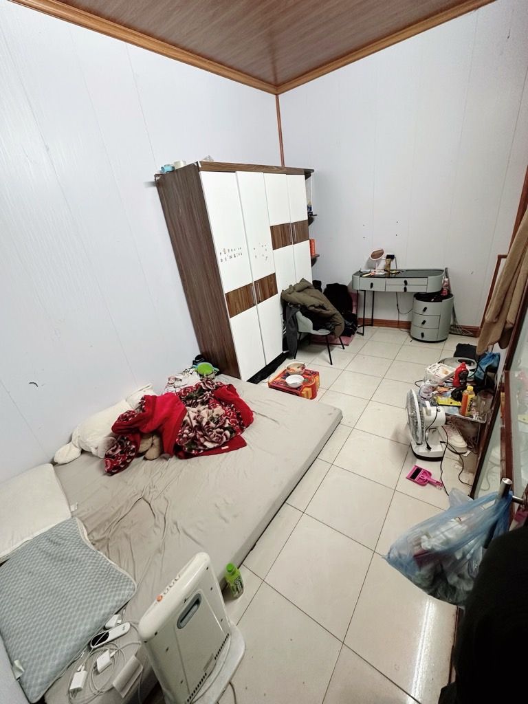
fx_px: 285
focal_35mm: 14
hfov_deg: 85.7
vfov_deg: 102.1
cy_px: 352
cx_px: 264
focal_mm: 2.22
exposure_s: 1/50
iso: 160
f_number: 2.2
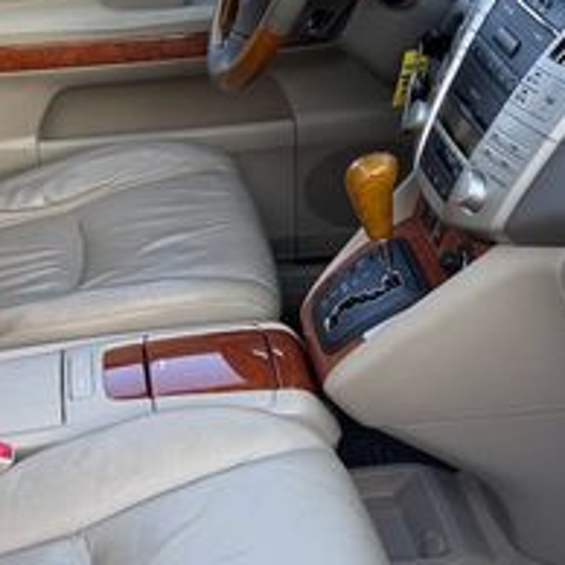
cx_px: 253
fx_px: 1293
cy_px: 332
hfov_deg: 24.6
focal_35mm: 70
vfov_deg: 24.6
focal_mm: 6.76
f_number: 1.78
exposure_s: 1/278
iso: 64
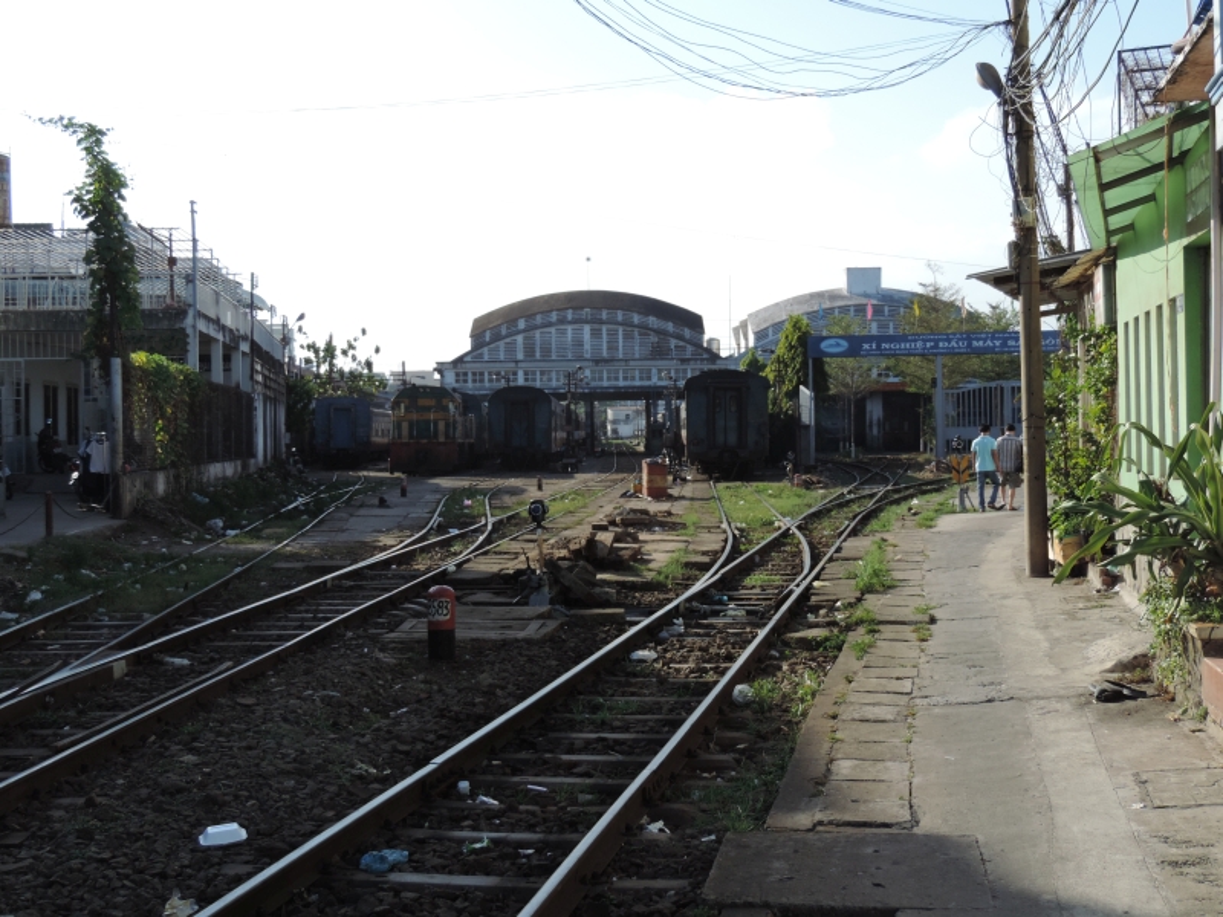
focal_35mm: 47
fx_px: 1661
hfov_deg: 40.4
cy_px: 458
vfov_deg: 30.9
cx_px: 612
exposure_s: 1/640
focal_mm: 8.3
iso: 80
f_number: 3.5
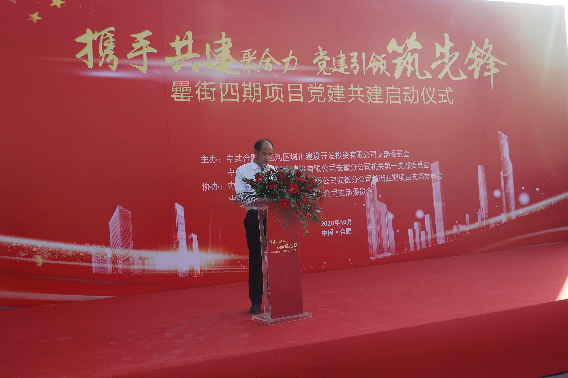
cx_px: 284
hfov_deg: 53.1
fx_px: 568
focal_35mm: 36
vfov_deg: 36.9
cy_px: 189
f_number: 4
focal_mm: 13.29
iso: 125
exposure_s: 1/400
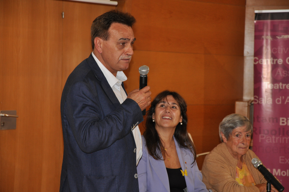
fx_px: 902
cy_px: 96
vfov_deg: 12.1
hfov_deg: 18.2
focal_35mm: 112
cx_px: 144
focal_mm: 75
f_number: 5.3
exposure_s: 1/60
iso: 800
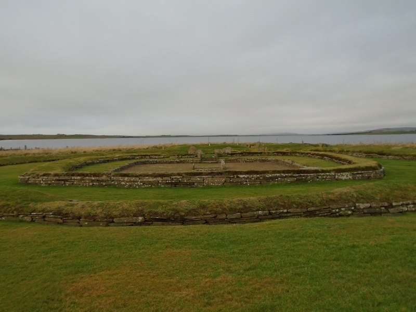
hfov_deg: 51.4
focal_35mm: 36
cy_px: 156
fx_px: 433
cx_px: 208
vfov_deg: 39.7
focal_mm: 6.4
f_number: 3.8
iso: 160
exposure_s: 1/250
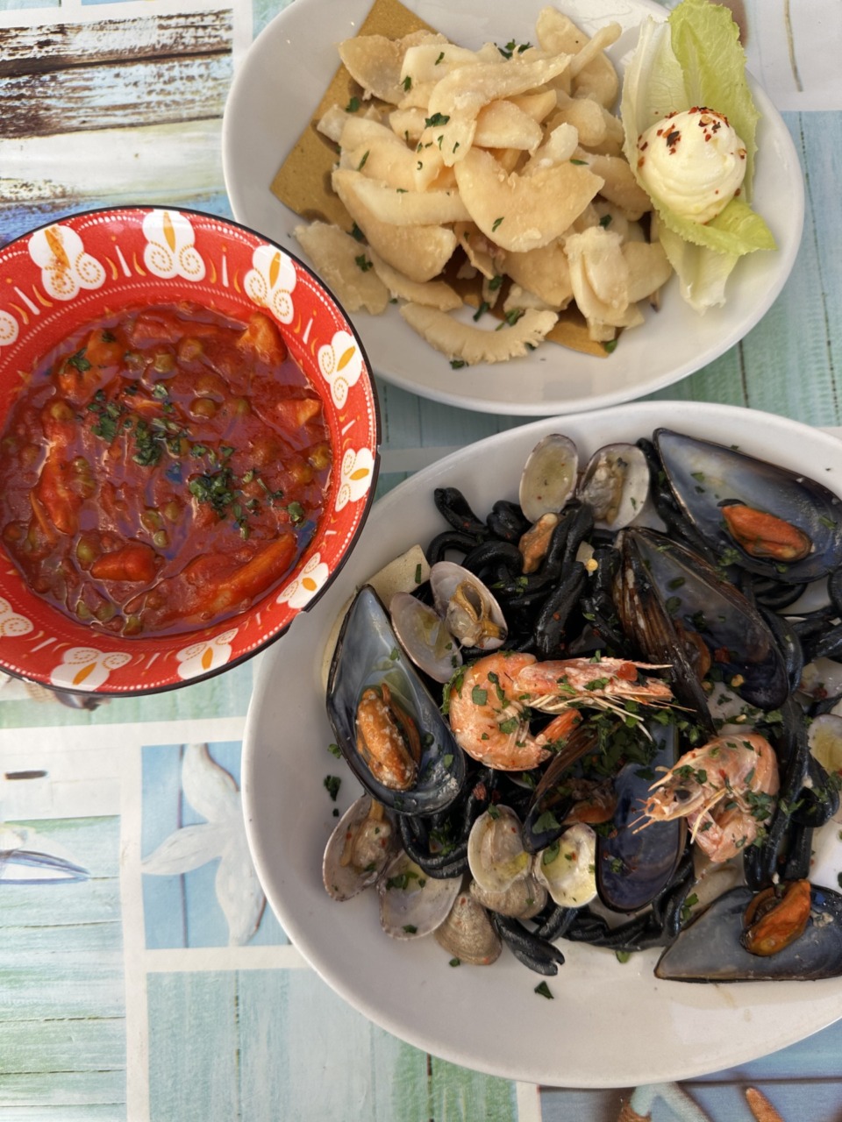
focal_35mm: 24
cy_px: 561
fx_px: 778
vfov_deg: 71.6
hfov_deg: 56.8
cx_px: 421
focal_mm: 6.86
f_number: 1.78
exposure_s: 1/464
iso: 80
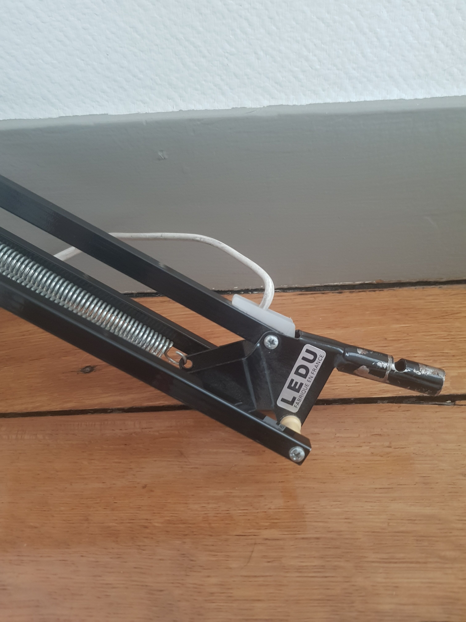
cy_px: 311
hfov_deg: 53.1
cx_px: 233
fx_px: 467
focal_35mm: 26
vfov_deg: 67.3
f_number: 1.7
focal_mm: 4.2
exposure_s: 1/26
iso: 200
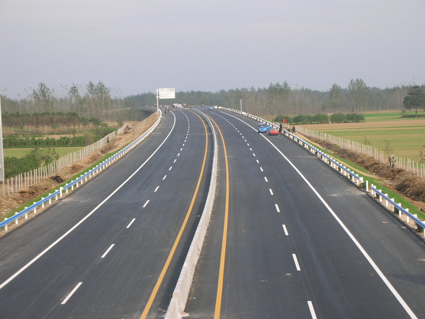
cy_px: 160
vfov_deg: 14.1
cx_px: 212
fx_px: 1289
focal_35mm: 105
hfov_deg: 18.7
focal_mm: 17.4
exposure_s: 1/93.8
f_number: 5.4
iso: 50
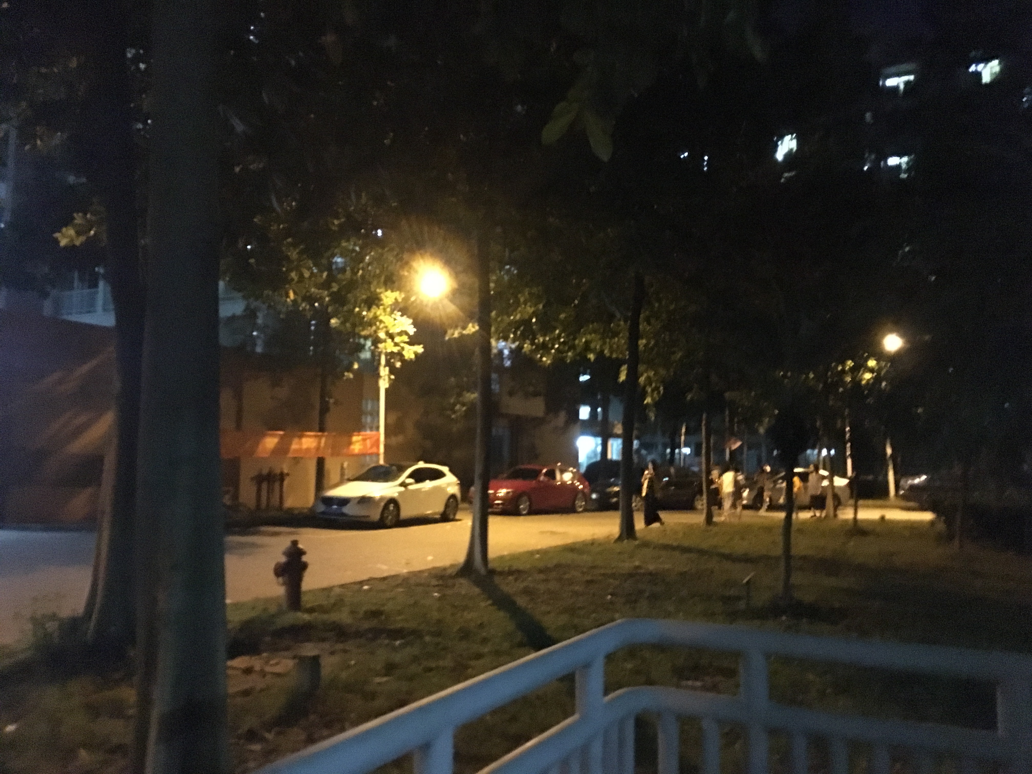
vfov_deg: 48.2
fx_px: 865
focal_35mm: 29
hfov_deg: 61.7
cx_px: 516
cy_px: 387
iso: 2000
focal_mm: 4.15
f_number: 2.2
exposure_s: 1/17
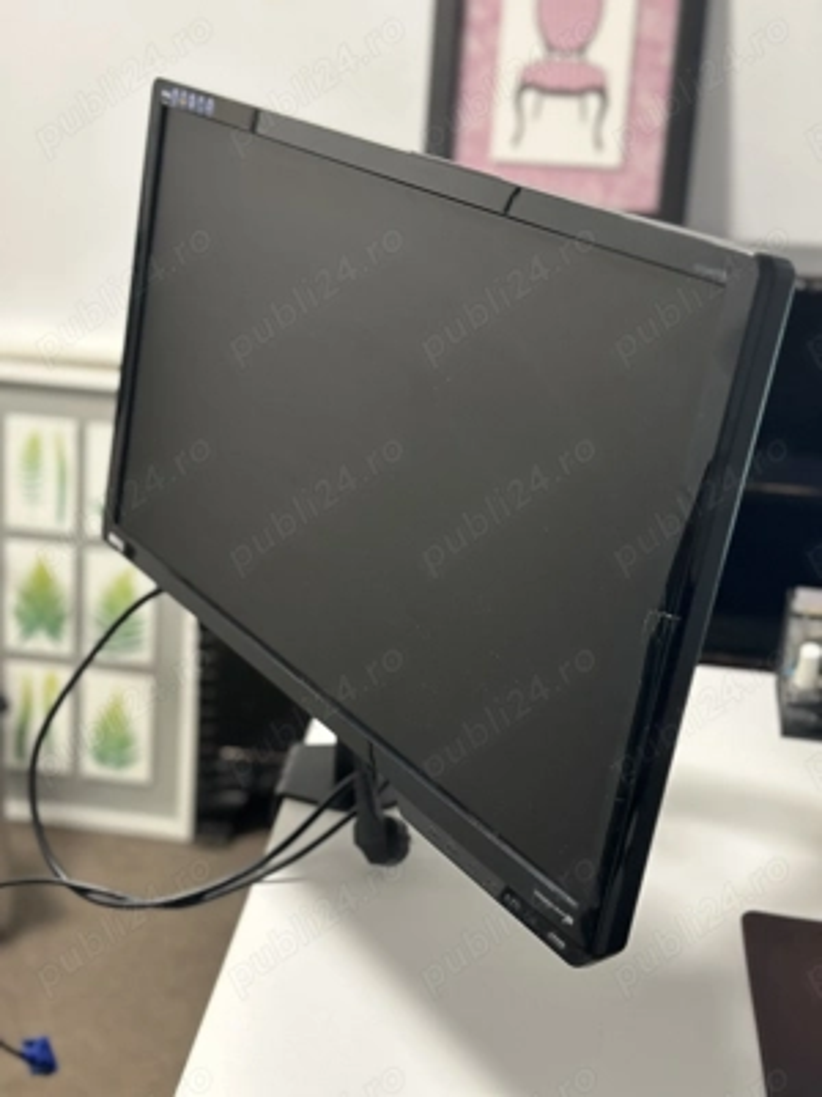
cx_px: 411
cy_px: 548
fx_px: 1520
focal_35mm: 48
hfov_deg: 30.3
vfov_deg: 39.7
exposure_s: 1/33
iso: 250
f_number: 1.78
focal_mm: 6.86
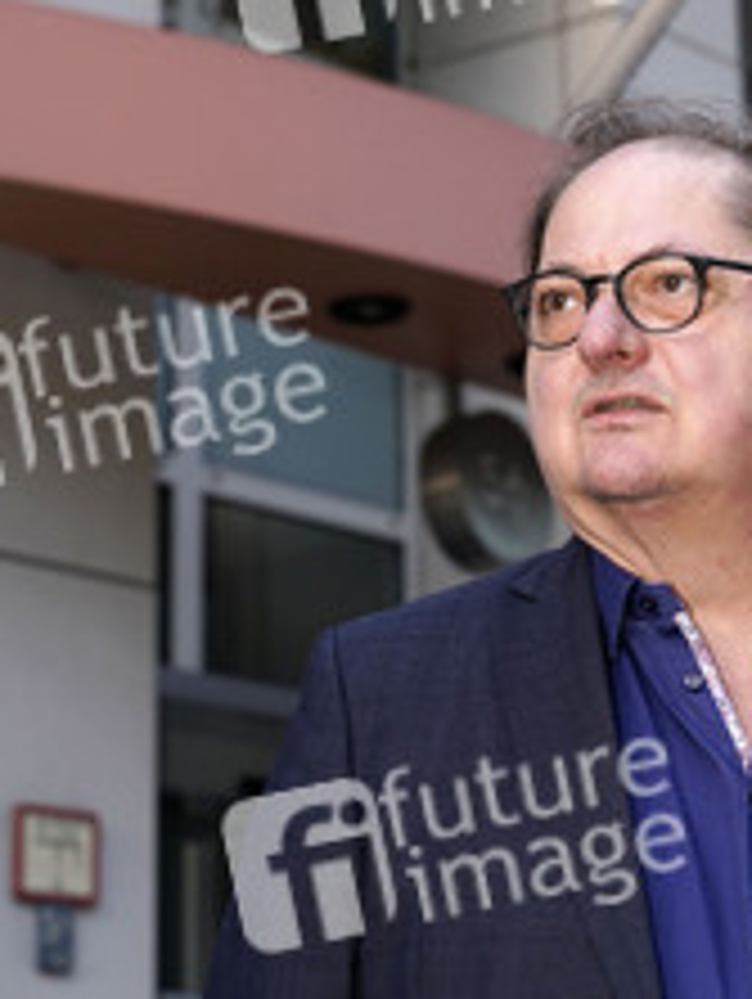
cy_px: 171
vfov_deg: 17.1
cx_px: 585
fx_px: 3296
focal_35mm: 114
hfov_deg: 13.0
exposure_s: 1/60
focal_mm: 66
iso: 640
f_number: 5.6
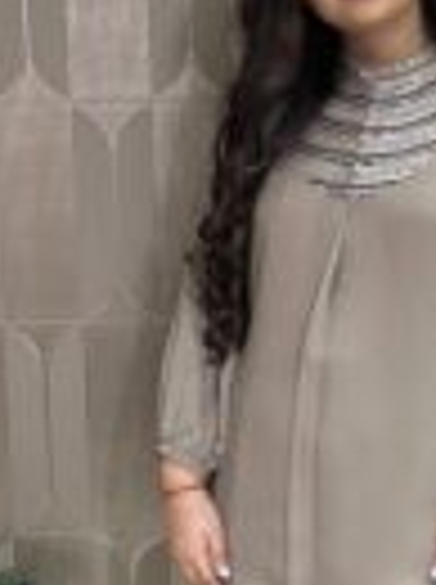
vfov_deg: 13.3
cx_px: 351
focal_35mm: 148
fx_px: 2494
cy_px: 526
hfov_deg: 10.0
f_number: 1.78
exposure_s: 1/50
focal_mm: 6.86
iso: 125
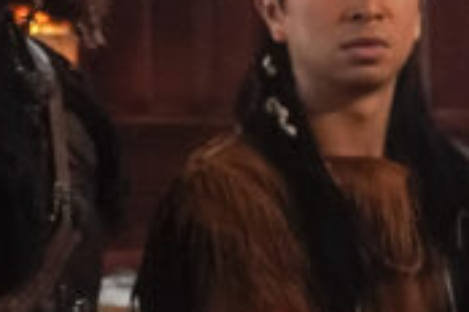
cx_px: 811
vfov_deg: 6.3
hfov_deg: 9.1
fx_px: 2827
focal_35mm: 217
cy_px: 425
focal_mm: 28
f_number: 3.2
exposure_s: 1/80
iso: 4000
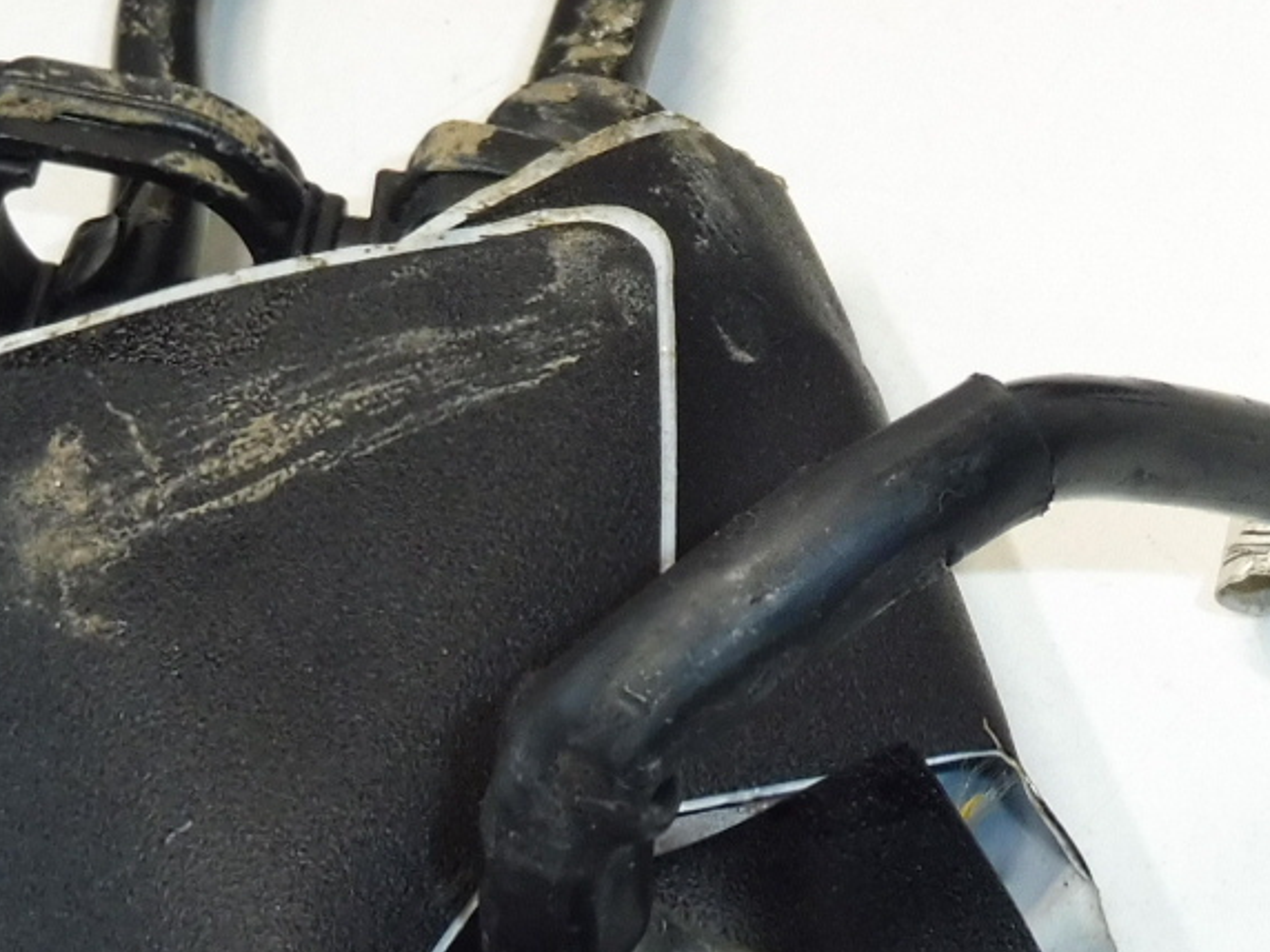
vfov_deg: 17.1
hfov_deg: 22.4
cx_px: 1024
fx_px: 3155
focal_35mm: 86
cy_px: 222
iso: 200
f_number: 3.5
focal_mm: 4.3
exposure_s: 1/100
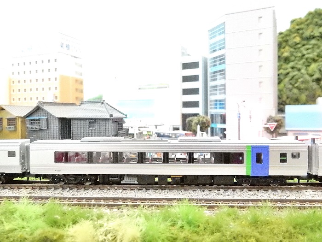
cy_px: 121
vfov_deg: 46.8
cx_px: 161
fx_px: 279
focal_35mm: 30
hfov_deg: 60.0
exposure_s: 1/60
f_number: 4
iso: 3200
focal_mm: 5.4
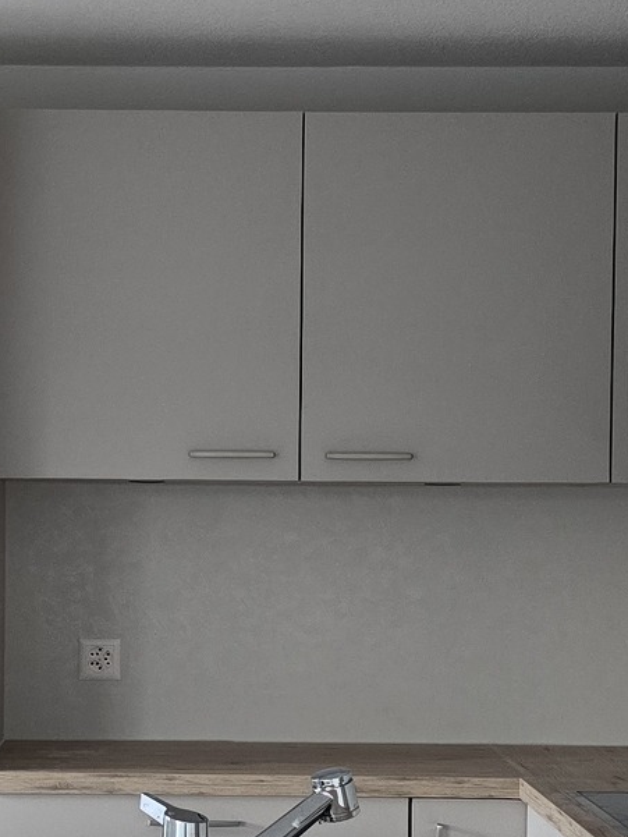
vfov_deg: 20.0
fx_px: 2370
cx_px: 233
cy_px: 563
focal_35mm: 98
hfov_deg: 15.1
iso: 320
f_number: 1.7
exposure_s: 1/100
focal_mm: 6.3
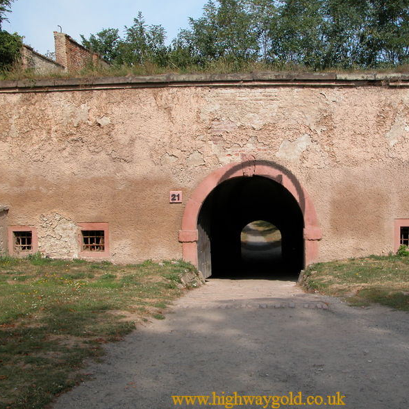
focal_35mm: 42
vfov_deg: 40.0
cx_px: 258
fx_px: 561
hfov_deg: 39.7
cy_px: 206
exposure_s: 1/353
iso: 100
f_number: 5.6
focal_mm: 8.9
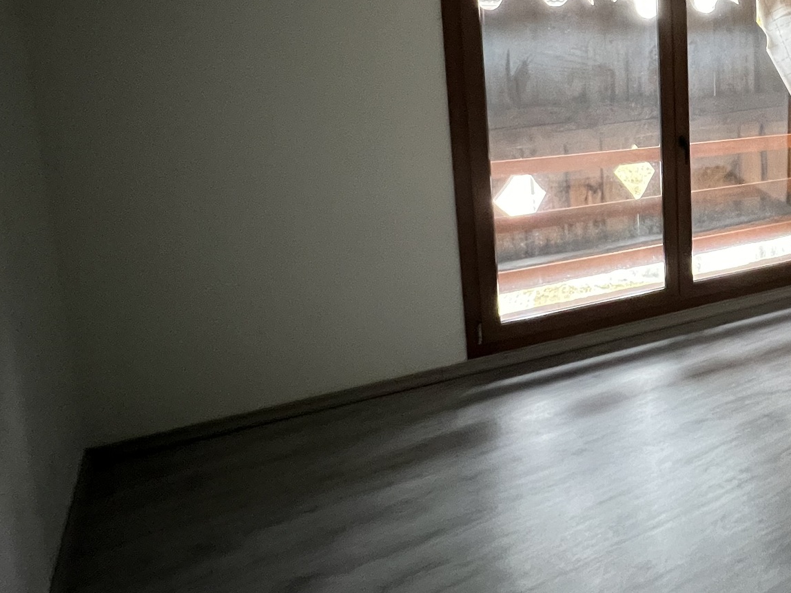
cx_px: 821
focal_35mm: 29
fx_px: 663
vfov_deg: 45.9
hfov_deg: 48.5
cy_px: 125
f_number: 1.8
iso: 640
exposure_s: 1/34
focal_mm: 1.57
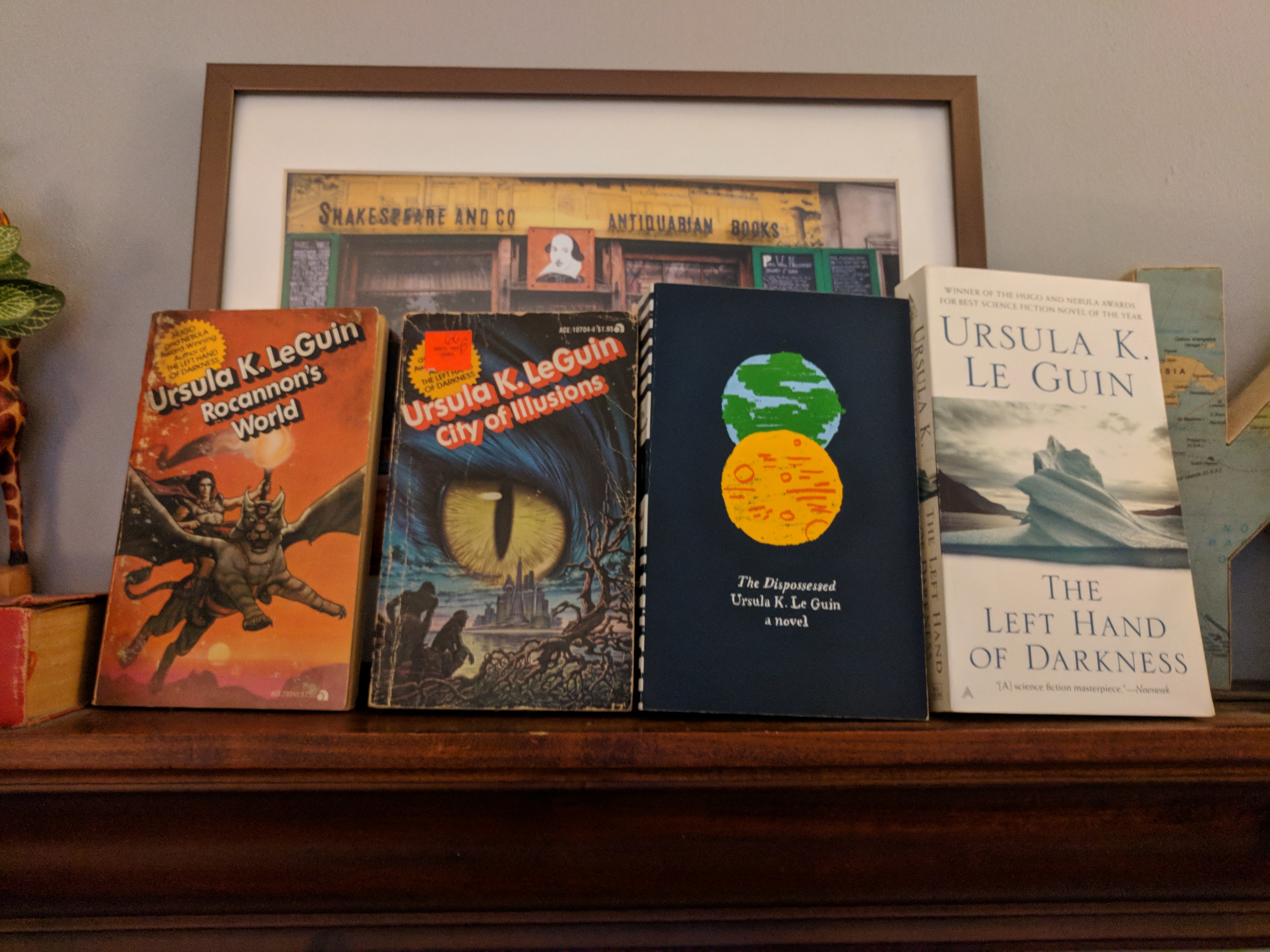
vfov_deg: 53.1
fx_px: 954
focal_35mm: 26
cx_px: 635
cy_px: 476
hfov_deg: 67.3
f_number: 2
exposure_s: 1/24
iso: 1057
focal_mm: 4.67
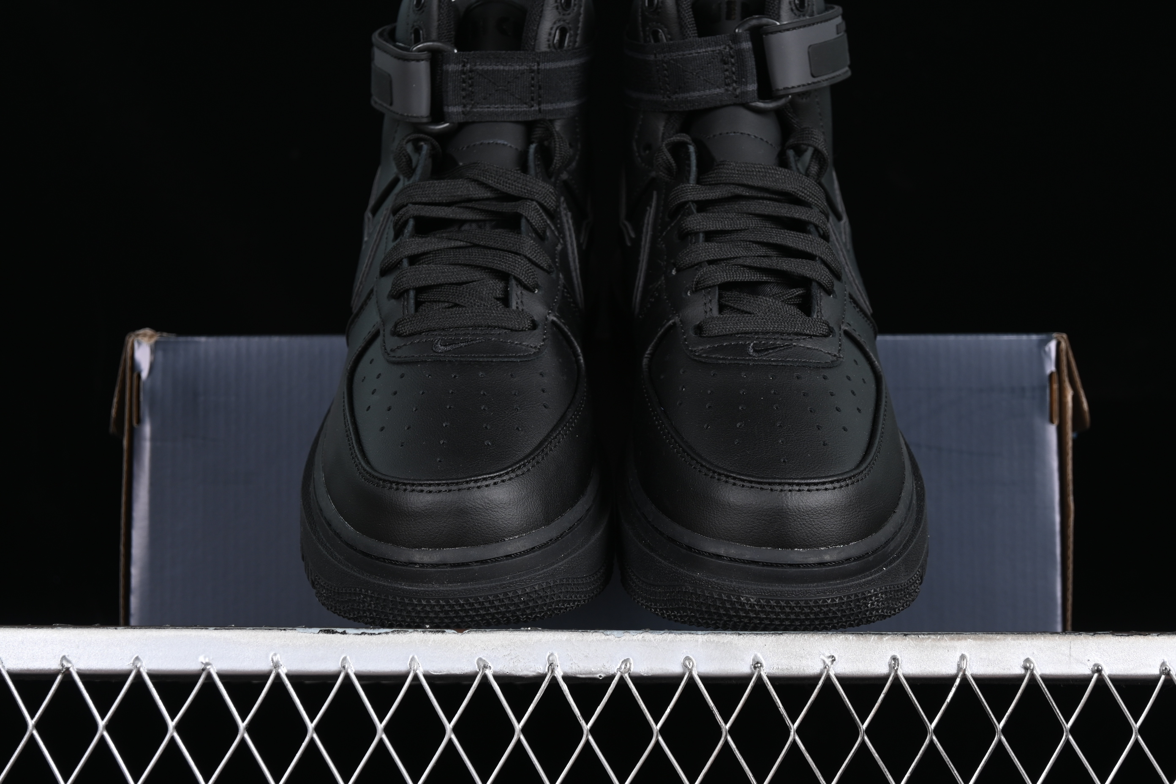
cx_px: 588
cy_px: 392
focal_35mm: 75
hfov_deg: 27.0
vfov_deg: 18.2
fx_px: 2450
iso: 160
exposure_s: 1/60
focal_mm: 50
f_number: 6.3
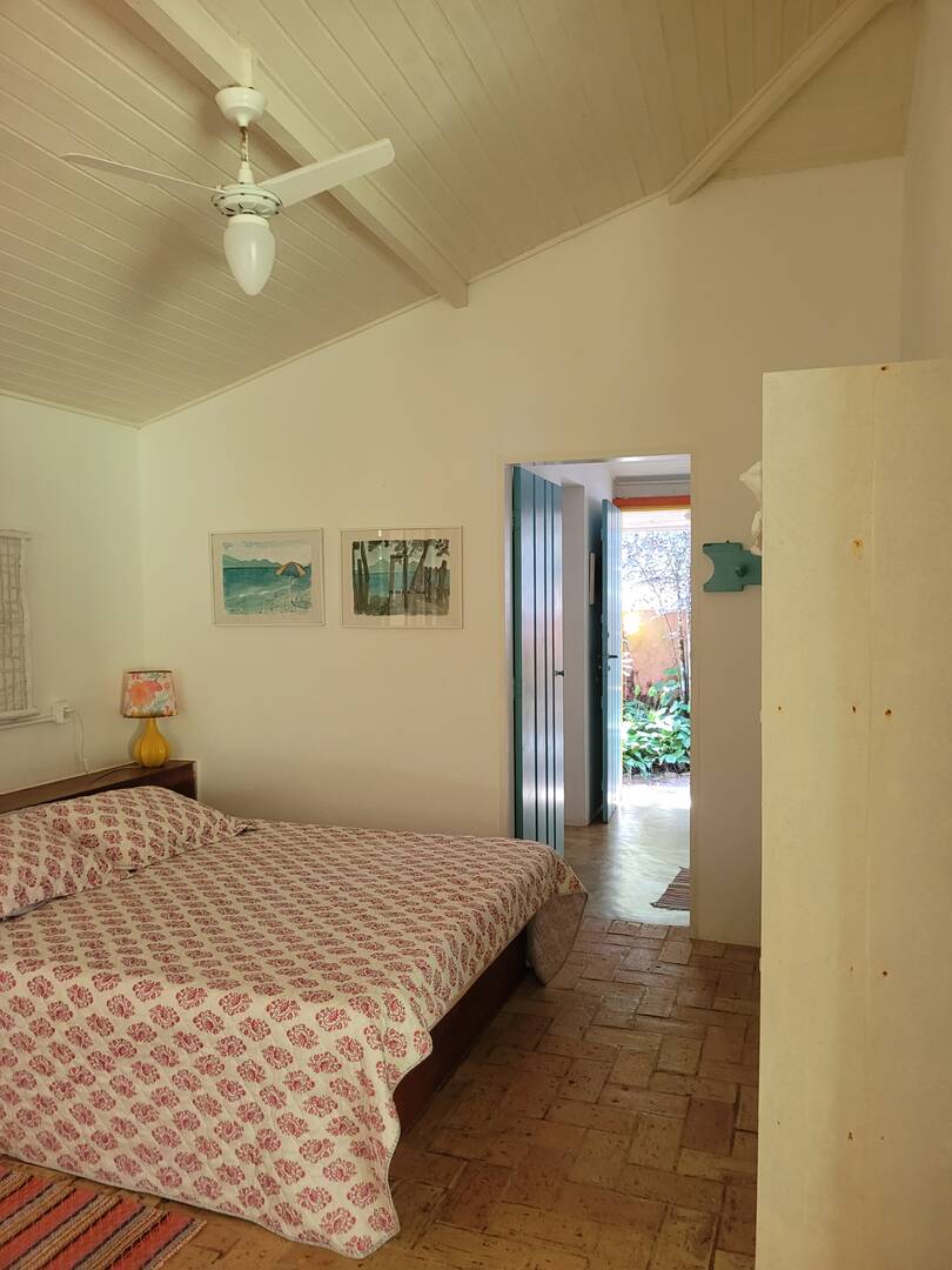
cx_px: 476
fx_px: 953
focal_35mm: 26
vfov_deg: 67.3
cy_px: 635
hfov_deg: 53.1
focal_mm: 5.4
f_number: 1.8
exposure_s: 1/40
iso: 320
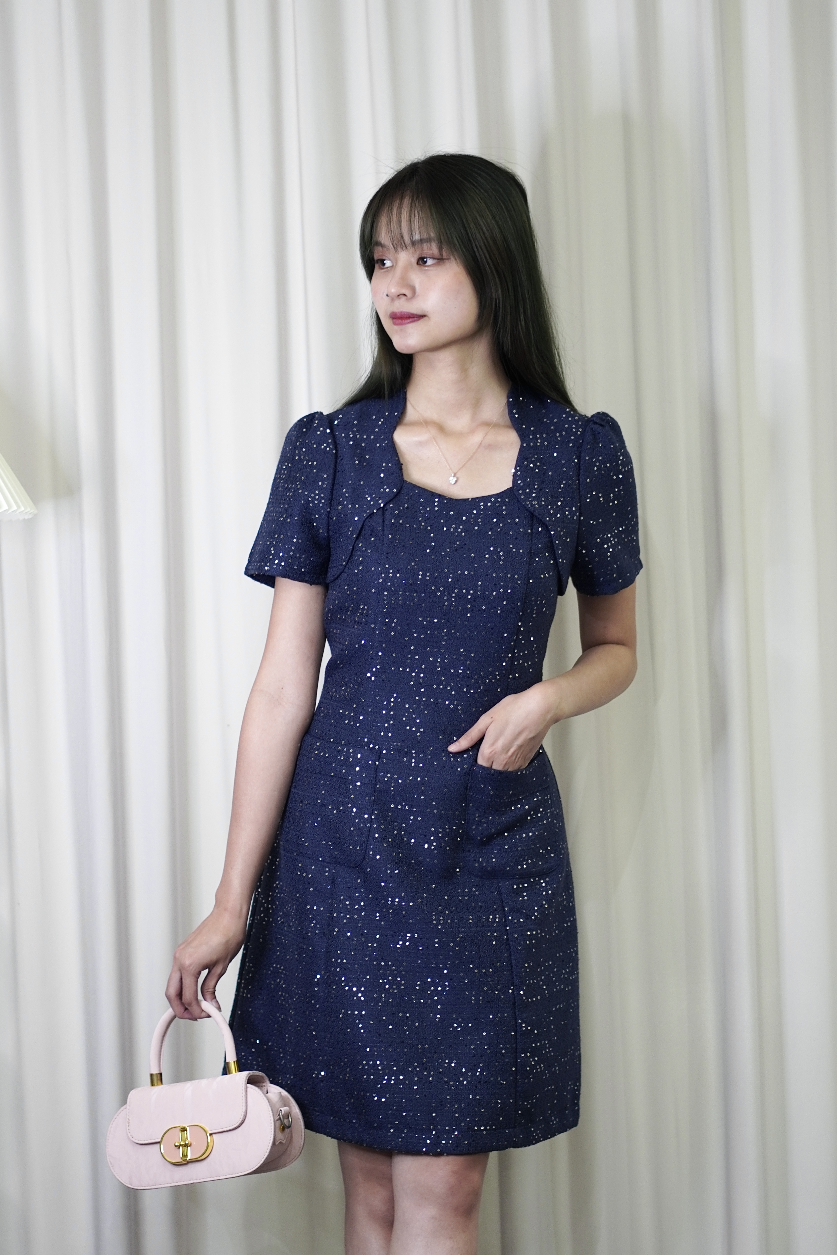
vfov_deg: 16.1
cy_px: 628
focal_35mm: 128
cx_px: 418
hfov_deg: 10.8
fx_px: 4446
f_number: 1.8
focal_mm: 85
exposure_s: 1/160
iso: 320
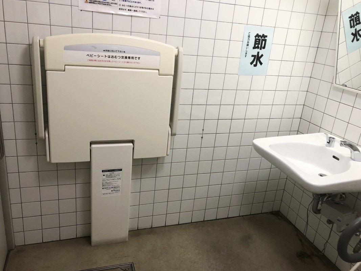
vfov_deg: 49.7
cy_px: 136
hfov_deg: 63.4
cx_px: 180
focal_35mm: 28
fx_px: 292
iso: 40
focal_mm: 3.99
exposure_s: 1/17
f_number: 1.8
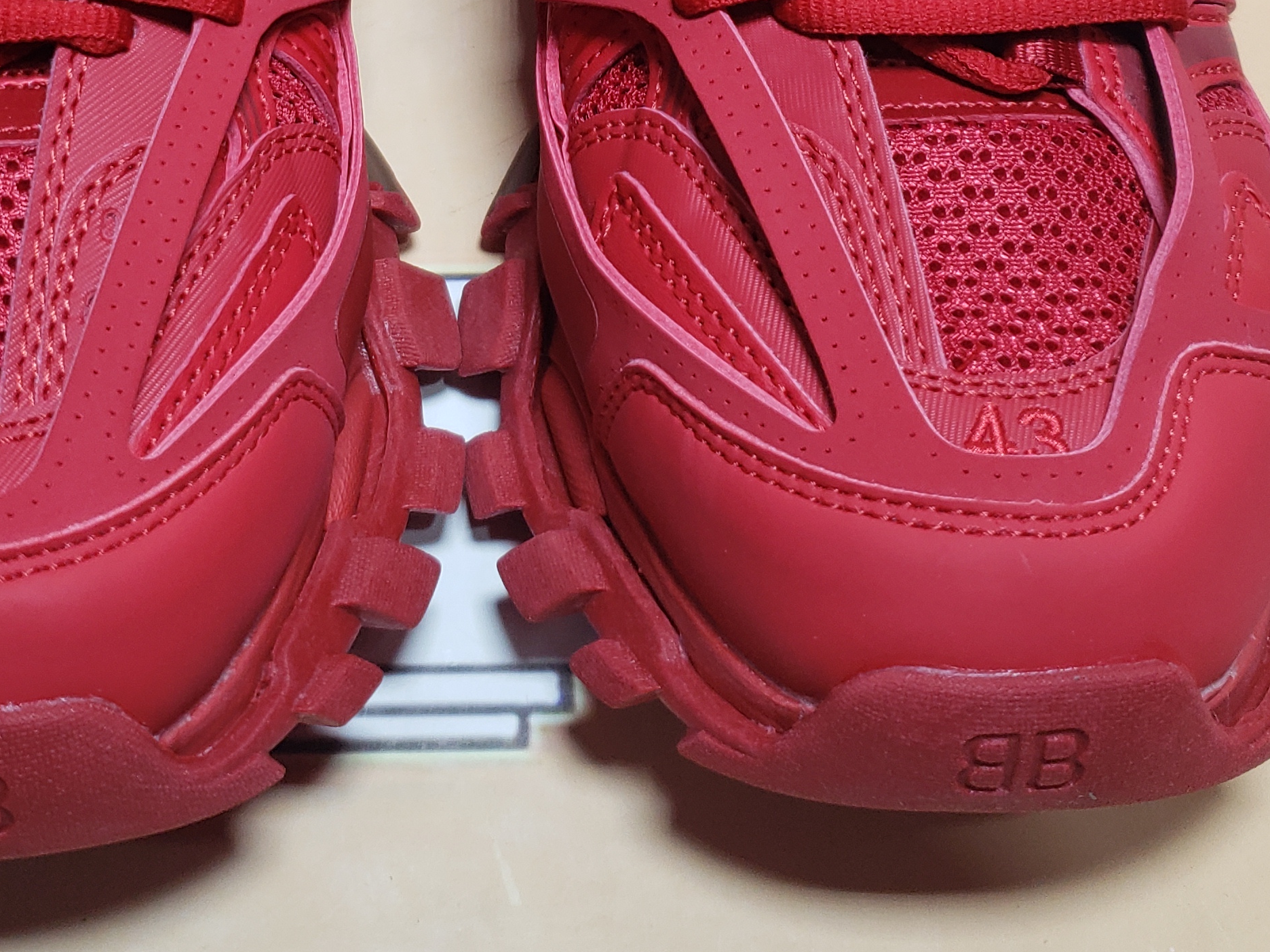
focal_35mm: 56
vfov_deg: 24.7
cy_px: -31
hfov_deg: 34.1
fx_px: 2055
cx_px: 464
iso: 50
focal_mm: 4.3
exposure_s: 1/380
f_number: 1.5
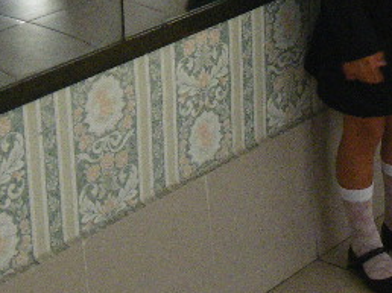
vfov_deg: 12.4
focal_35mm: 114
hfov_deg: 17.2
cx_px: 304
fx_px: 1290
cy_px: -134
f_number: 3.8
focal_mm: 6.1
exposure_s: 1/50
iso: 320
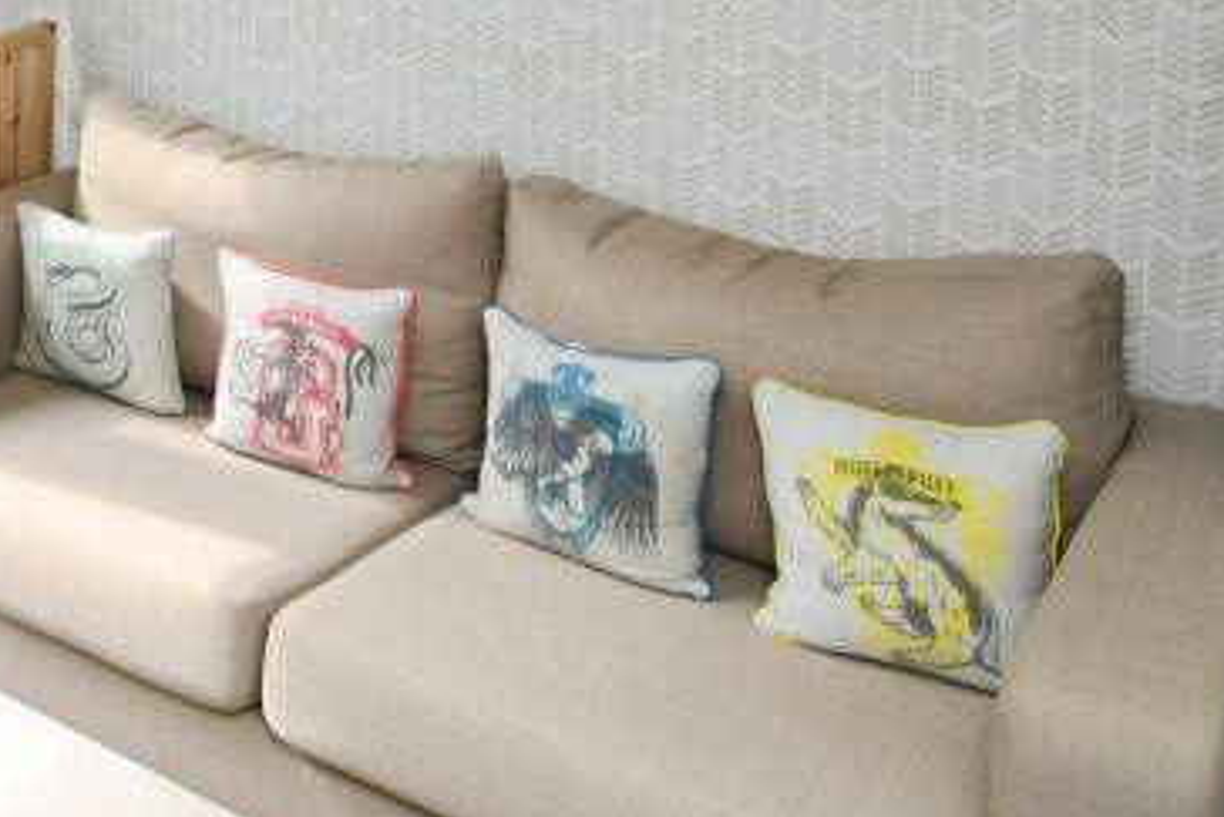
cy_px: -45
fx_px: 1531
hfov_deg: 33.7
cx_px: -303
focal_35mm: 45
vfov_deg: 27.7
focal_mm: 11
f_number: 9
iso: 800
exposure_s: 1/250
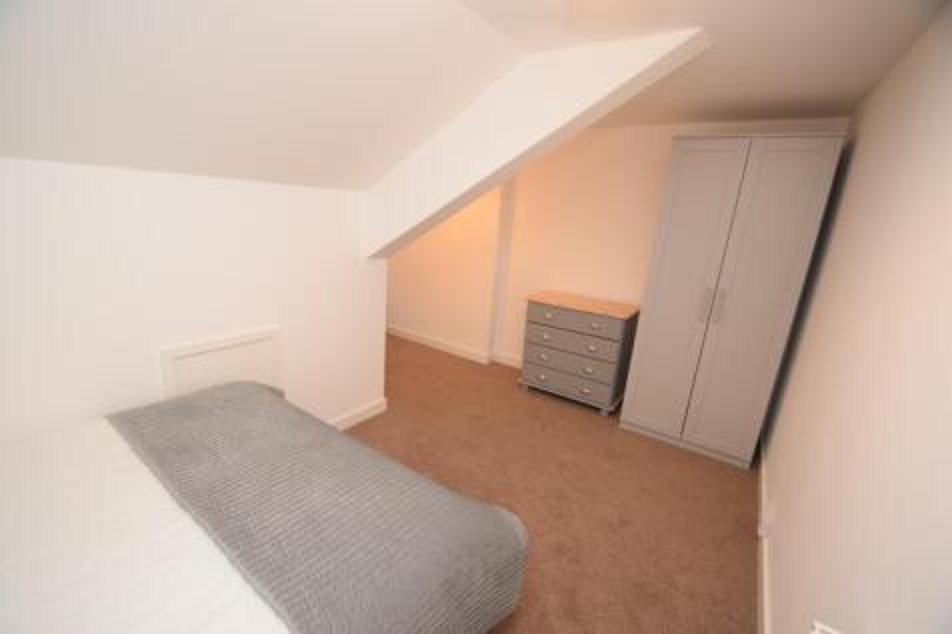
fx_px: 397
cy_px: 317
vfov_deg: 77.3
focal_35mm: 15
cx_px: 476
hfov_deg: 100.4
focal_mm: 10
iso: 900
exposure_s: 1/60
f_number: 3.5
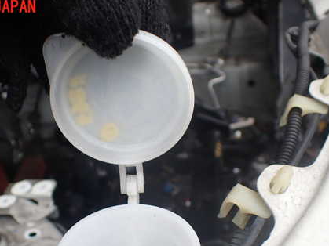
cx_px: 129
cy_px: 174
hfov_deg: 43.6
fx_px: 409
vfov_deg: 33.1
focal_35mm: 43
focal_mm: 5.4
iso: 100
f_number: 2.3
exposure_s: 1/200
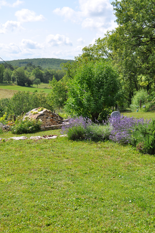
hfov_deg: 21.5
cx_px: 78
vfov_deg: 31.9
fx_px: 408
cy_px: 116
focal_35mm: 63
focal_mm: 42
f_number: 9
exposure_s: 1/320
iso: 200
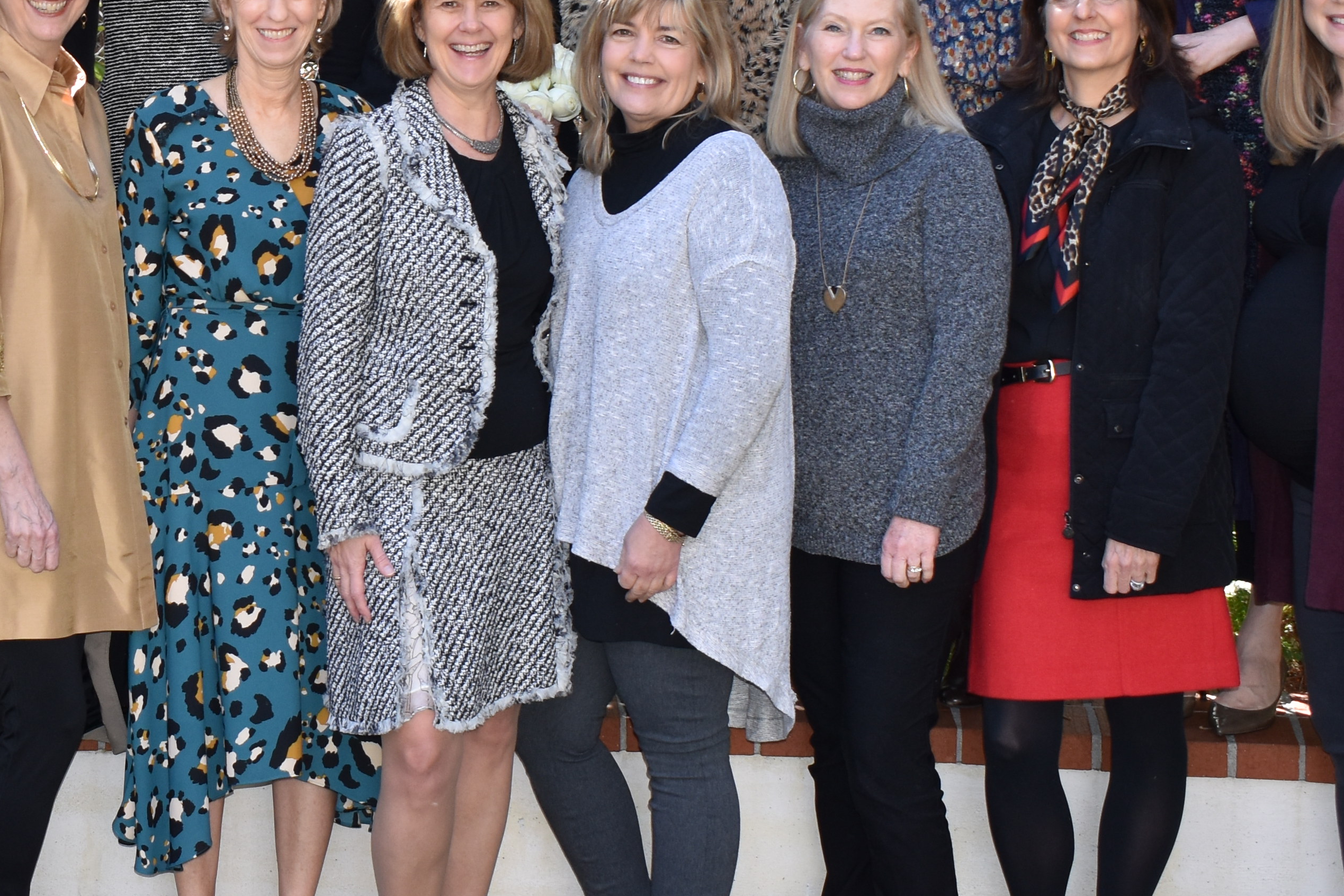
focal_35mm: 78
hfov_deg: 25.3
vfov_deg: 17.4
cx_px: 178
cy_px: 186
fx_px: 2912
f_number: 5
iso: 250
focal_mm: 22
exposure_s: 1/200
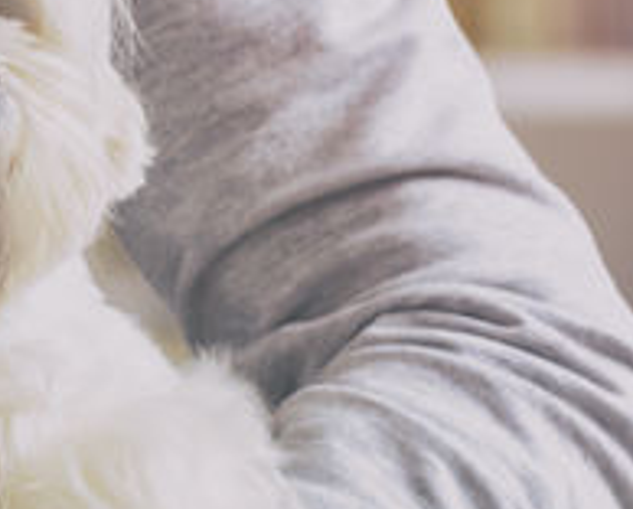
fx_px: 13047
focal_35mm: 695
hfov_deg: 2.8
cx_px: -436
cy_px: 86
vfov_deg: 2.2
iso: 125
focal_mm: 170
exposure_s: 1/125
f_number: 6.3
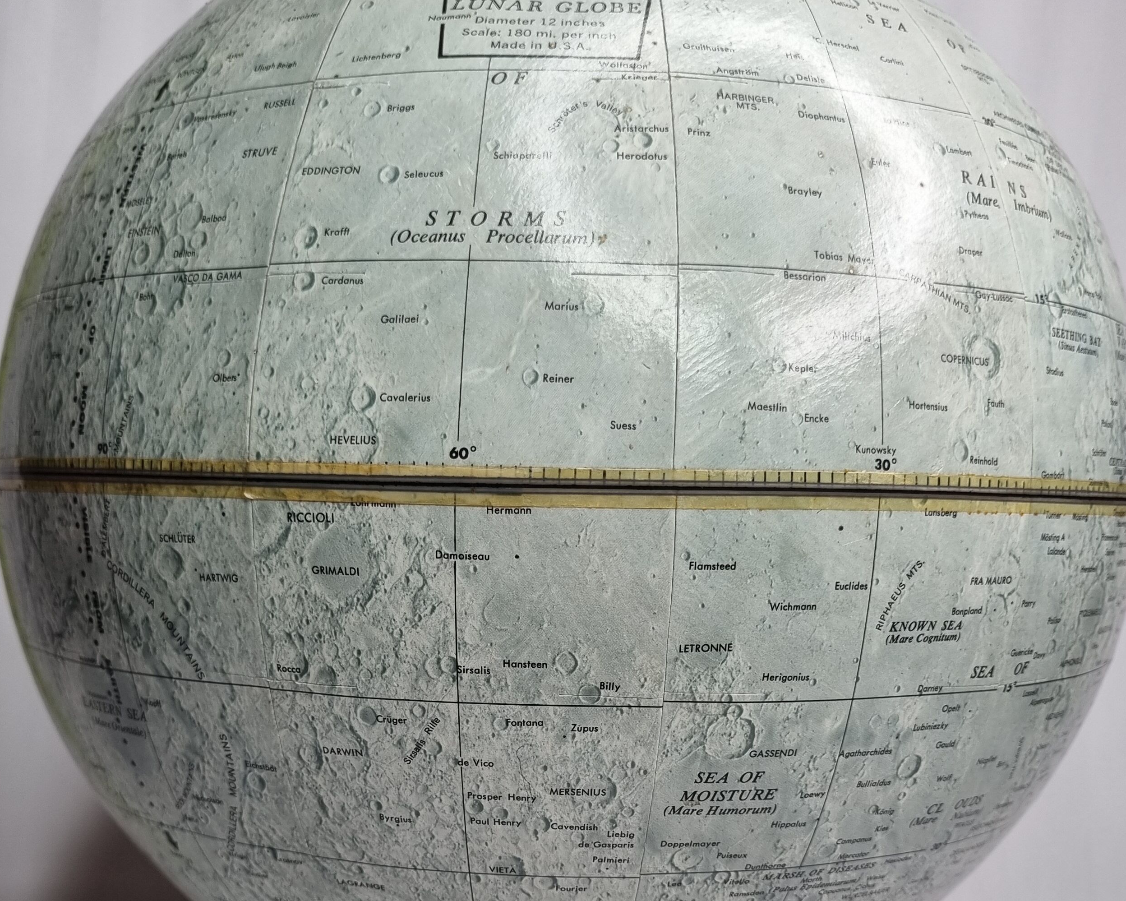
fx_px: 1366
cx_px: 503
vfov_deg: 35.7
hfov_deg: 44.7
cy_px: 670
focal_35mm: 41
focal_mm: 5.4
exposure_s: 1/208
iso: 50
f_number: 1.8
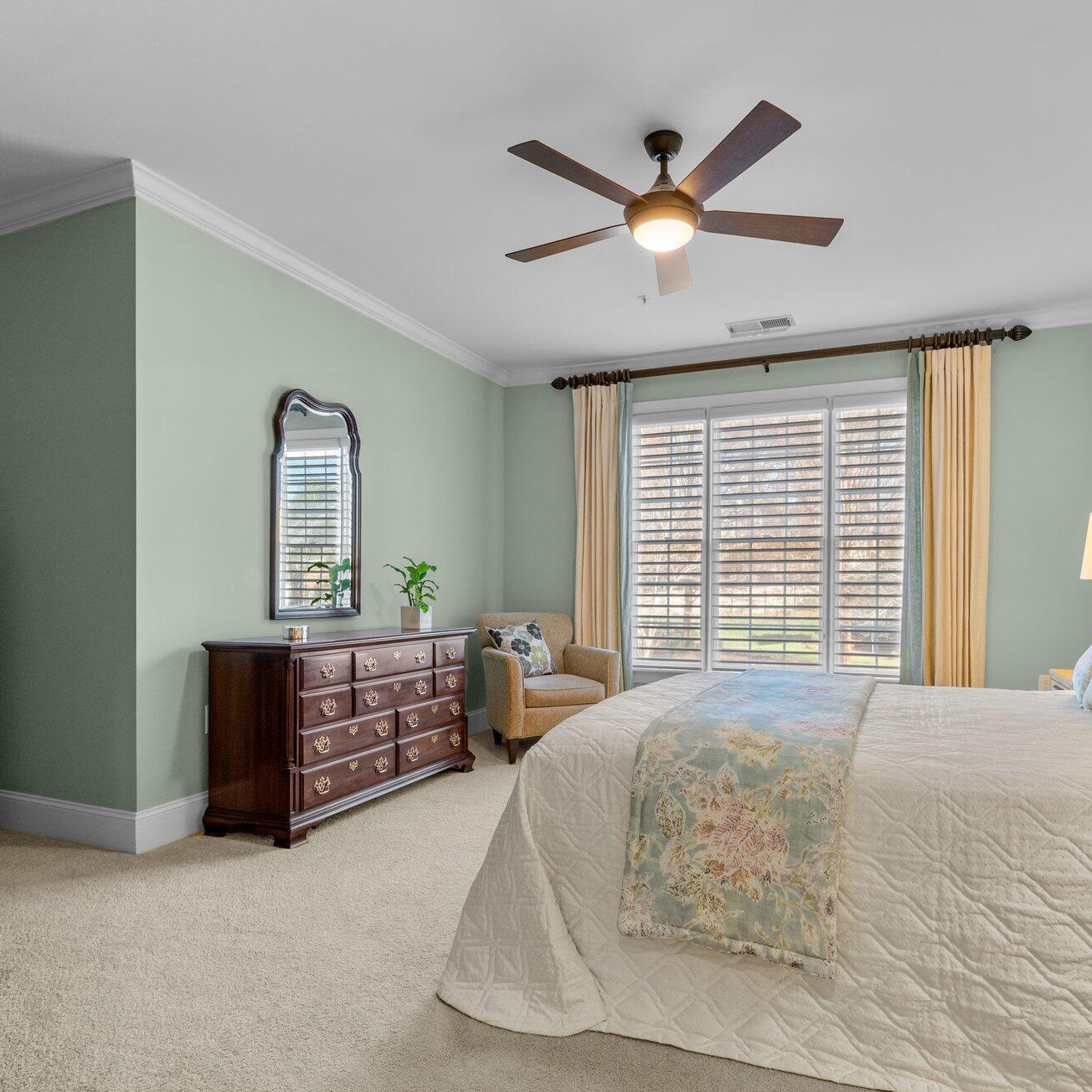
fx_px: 714
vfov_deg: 74.8
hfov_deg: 74.7
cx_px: 581
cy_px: 558
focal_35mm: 20
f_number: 7.1
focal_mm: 15
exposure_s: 1/10
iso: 400
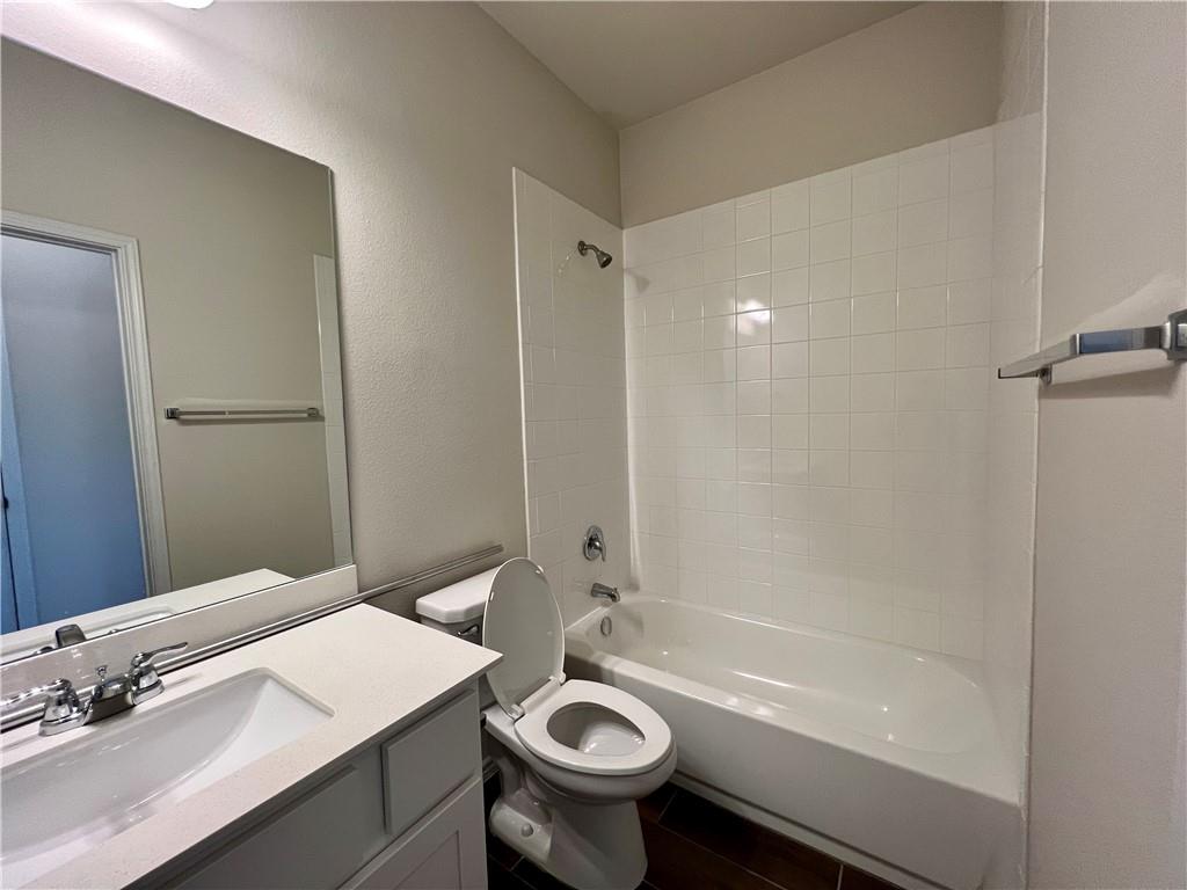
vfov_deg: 89.9
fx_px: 446
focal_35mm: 13
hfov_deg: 106.2
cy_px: 445
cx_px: 594
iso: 160
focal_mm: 1.57
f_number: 1.8
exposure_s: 1/120
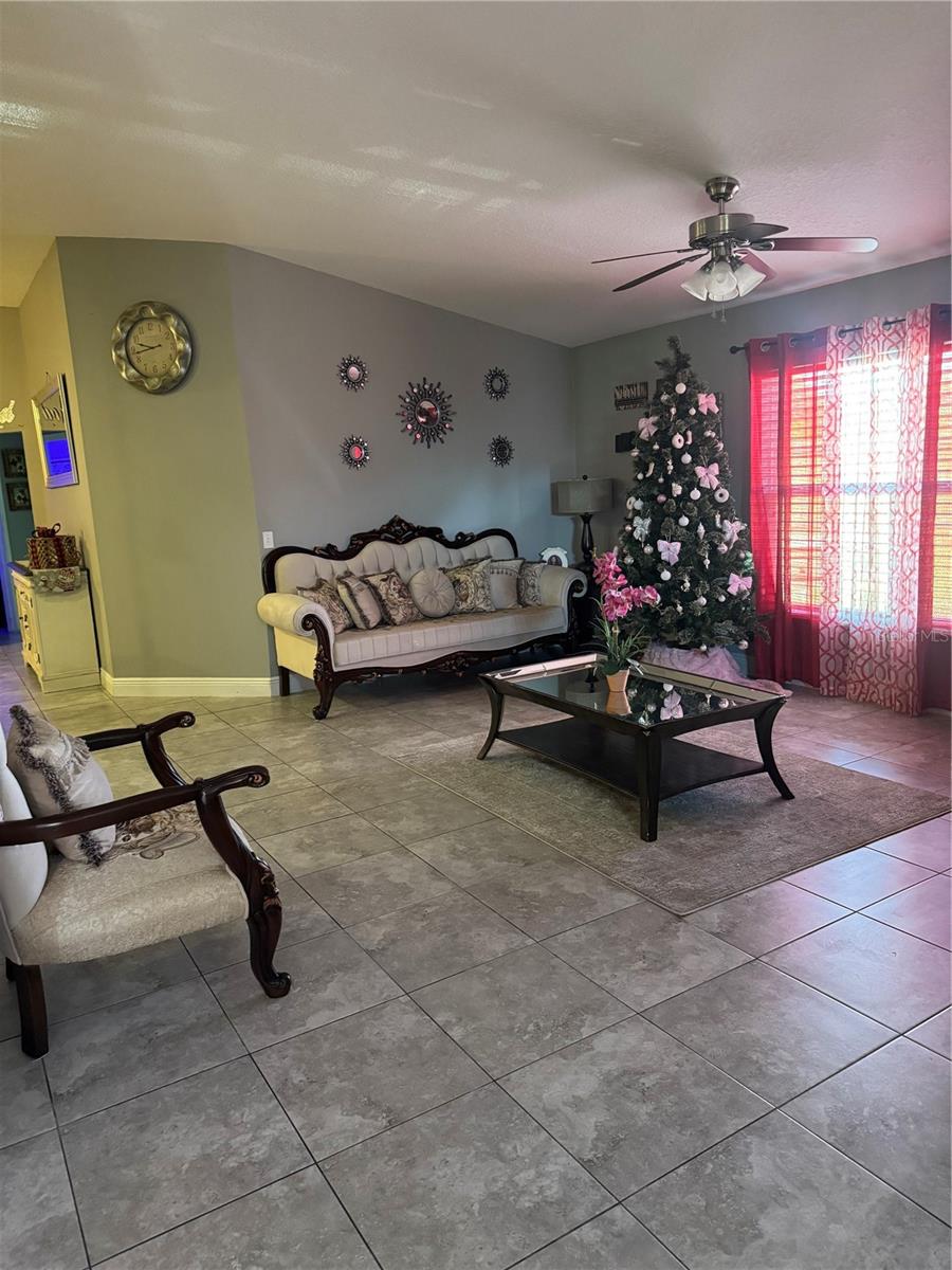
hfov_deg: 56.8
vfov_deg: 71.6
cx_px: 476
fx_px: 880
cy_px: 635
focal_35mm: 24
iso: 800
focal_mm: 6.76
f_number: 1.78
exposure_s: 1/40
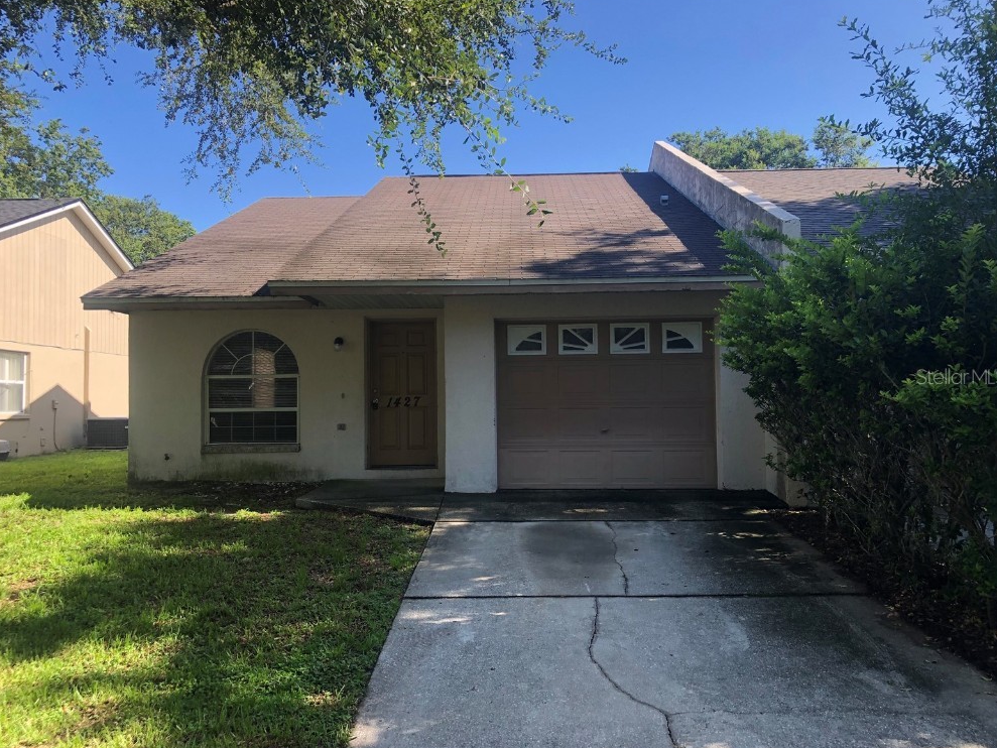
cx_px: 495
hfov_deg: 61.7
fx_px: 835
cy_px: 376
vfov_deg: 48.2
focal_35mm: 29
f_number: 1.8
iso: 20
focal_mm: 3.99
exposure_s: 1/540
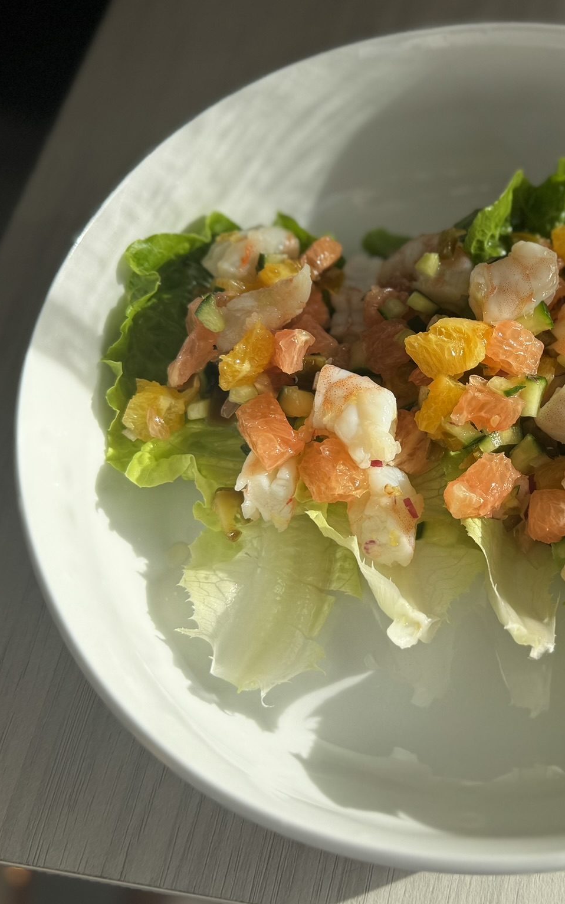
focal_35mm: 34
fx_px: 837
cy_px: 452
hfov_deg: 35.8
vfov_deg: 56.7
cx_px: 466
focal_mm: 6.76
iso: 80
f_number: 1.78
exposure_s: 1/1923
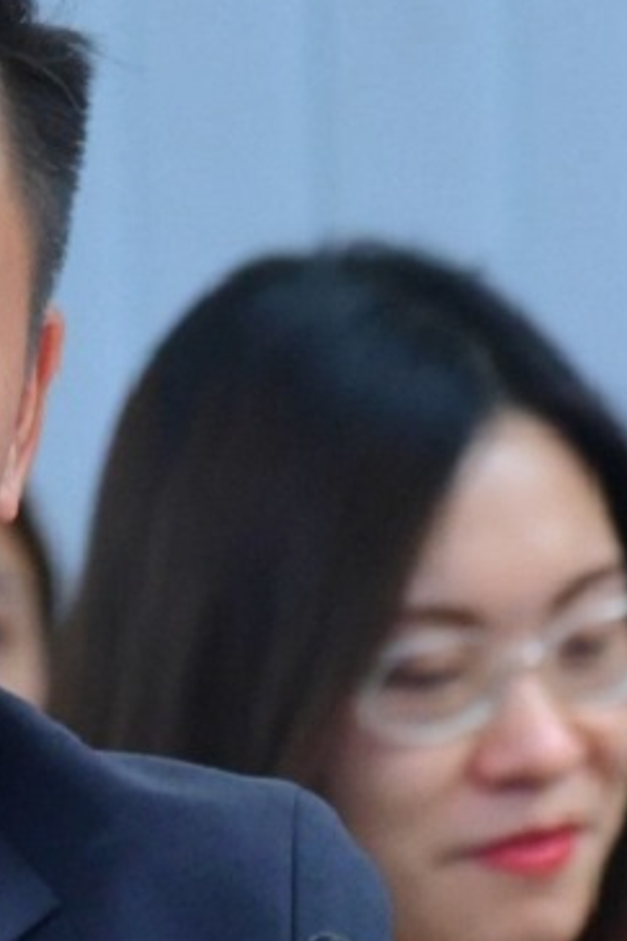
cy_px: 548
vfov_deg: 4.7
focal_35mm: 439
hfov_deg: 3.1
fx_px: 11479
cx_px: -325
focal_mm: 200
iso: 3200
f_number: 6.3
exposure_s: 1/200
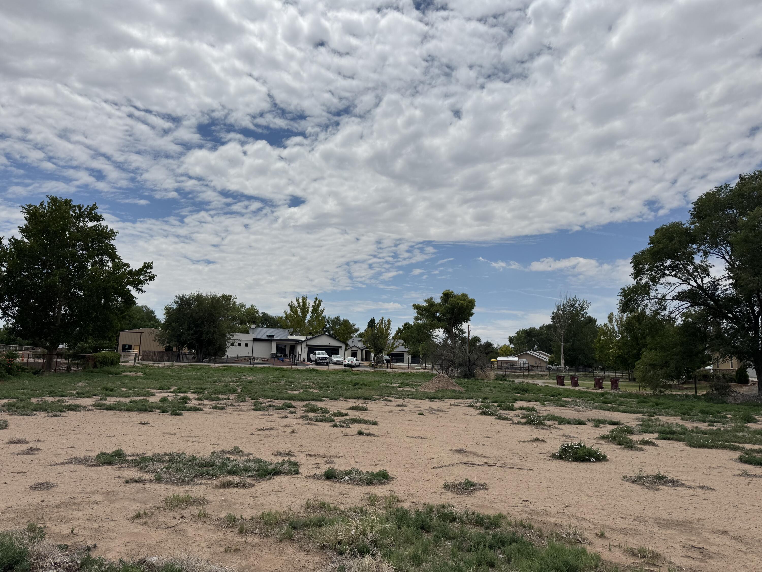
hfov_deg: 71.6
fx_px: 528
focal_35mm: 24
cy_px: 286
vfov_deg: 56.8
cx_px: 381
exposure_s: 1/12346
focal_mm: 6.76
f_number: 1.78
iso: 64
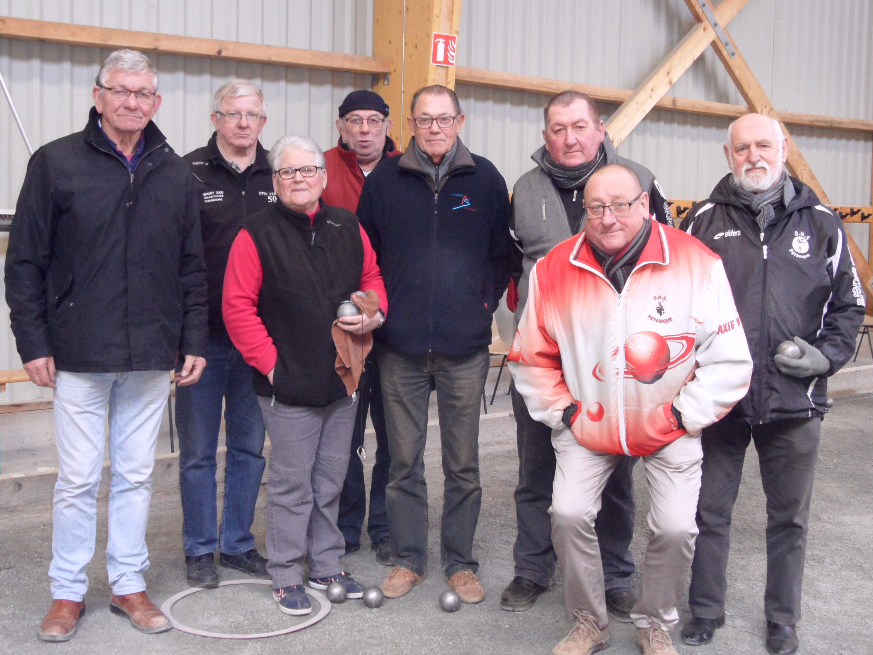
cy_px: 347
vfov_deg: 32.9
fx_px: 1110
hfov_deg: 42.9
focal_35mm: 44
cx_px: 455
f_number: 3.6
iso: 480
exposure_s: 1/45
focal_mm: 6.5
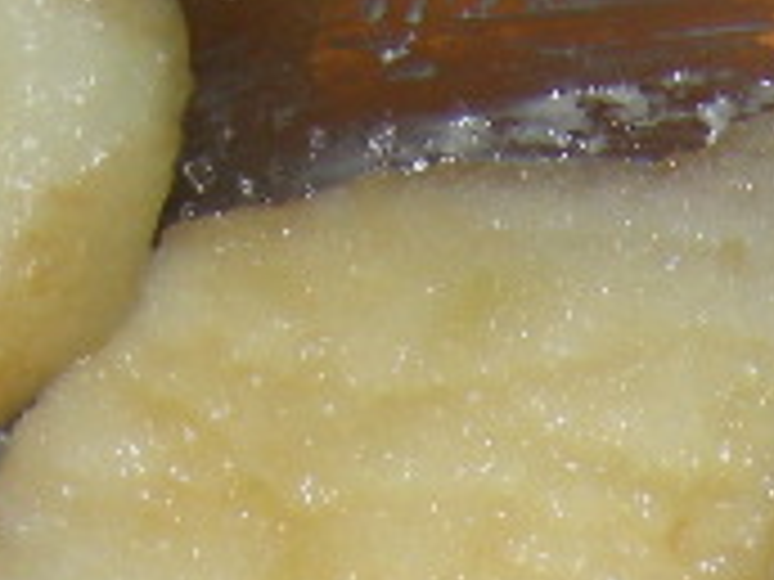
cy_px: 2136
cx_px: 1400
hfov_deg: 7.4
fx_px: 5813
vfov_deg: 5.2
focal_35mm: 260
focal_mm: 7.5
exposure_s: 1/60
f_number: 2.7
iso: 64
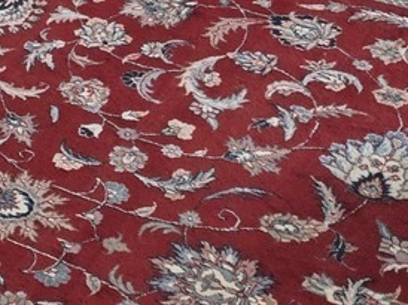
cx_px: -348
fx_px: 1425
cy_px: -412
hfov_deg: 14.2
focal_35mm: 121
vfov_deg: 10.6
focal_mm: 5.4
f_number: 1.8
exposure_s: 1/180
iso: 80
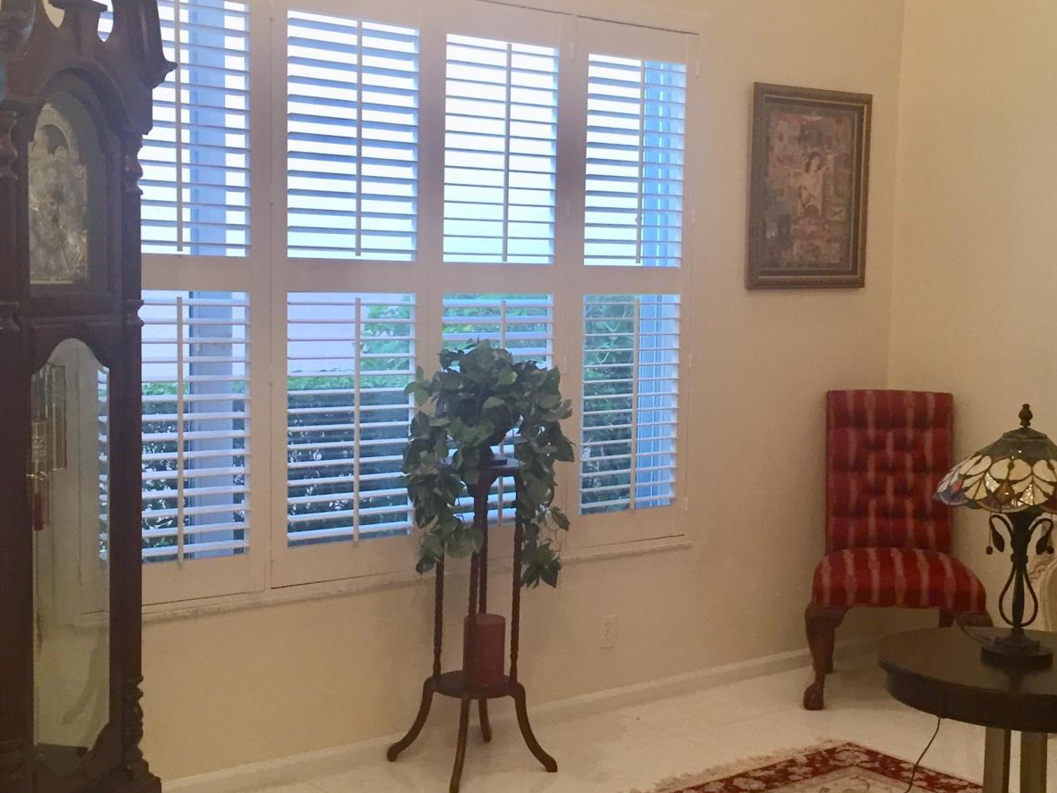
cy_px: 423
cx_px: 594
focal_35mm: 49
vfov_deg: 29.7
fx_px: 1496
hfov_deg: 38.8
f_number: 2.2
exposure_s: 1/30
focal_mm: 4.15
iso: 50
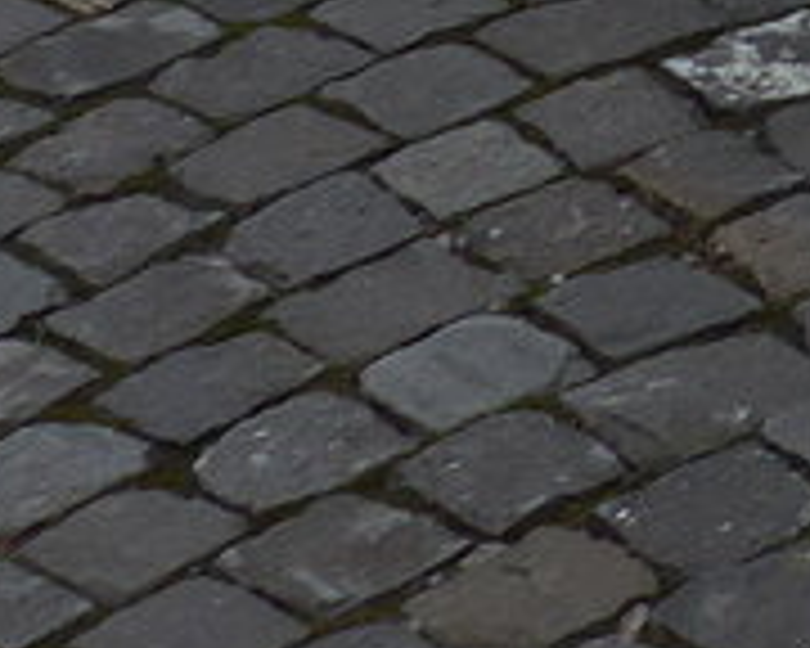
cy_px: -1300
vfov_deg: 6.4
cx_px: 2236
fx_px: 5298
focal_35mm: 221
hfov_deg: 7.8
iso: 80
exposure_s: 1/1000
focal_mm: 7
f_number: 2.8
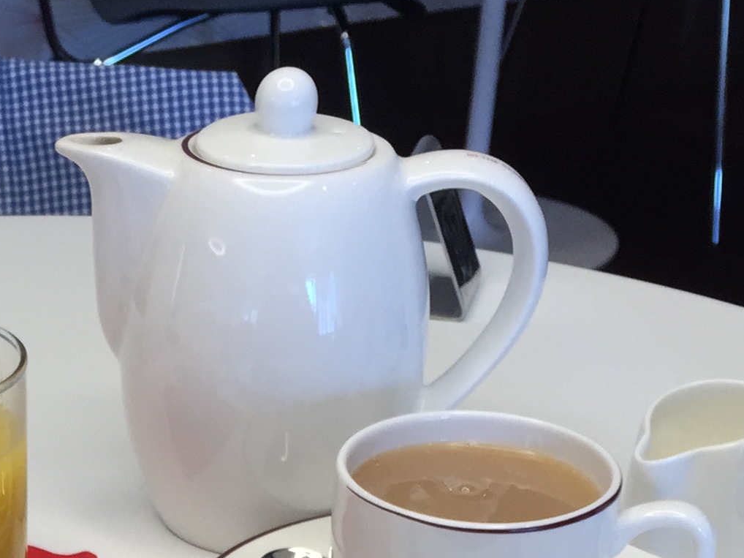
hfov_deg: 20.6
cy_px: 856
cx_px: 48
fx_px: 1998
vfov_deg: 14.7
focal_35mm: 93
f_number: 2.2
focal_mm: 4.15
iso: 40
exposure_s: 1/60
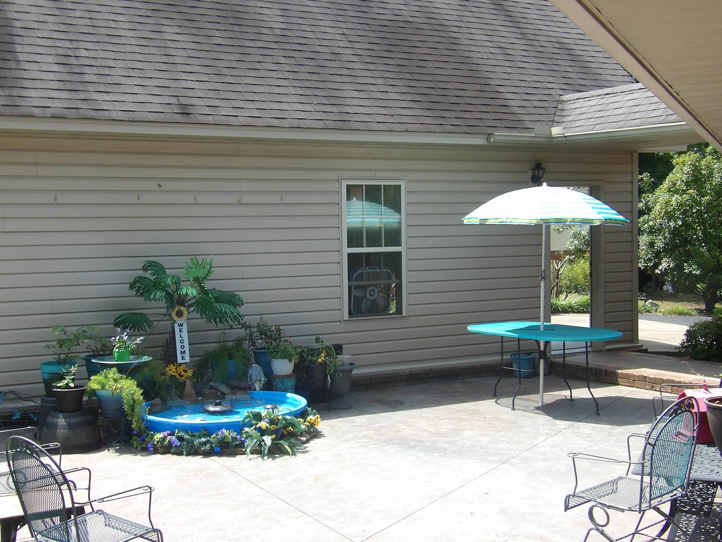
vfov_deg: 31.5
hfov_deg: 41.2
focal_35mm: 46
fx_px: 959
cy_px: 283
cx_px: 339
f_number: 3.7
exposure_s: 1/382
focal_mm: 7
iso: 100
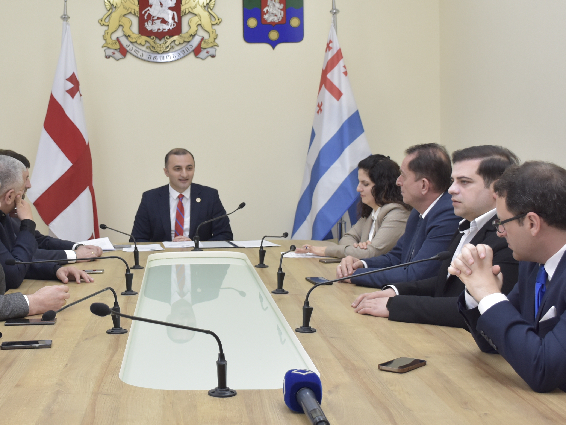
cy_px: 172
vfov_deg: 24.8
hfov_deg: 32.3
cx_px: 173
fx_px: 965
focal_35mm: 59
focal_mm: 24
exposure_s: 1/125
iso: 800
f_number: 3.8
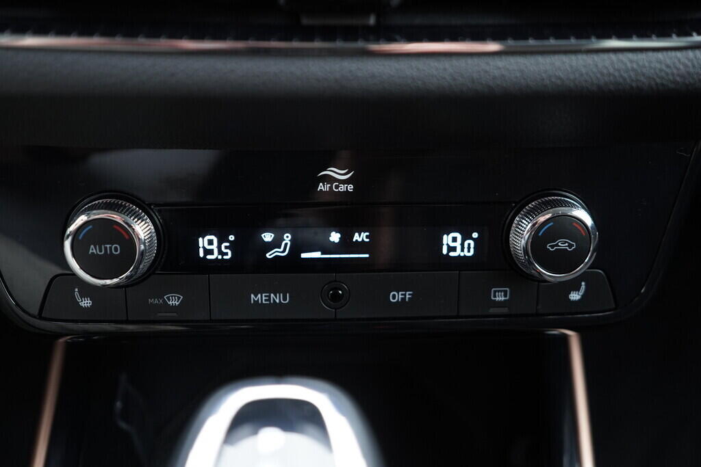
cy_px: 234
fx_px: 701
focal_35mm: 36
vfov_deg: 36.9
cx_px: 350
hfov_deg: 53.1
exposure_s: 1/40
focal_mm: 24
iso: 640
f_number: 2.8
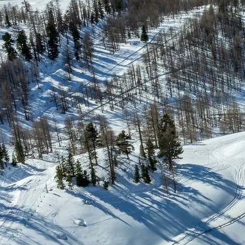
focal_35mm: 89
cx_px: 383
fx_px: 713
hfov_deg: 17.3
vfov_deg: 19.5
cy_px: 111
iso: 100
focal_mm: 12.3
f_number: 11
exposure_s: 1/320
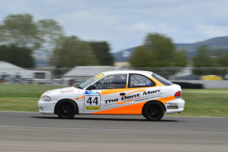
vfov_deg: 4.6
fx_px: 1901
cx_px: 114
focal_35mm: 300
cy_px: 76
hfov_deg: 6.9
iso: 125
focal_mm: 200
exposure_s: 1/200
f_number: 11
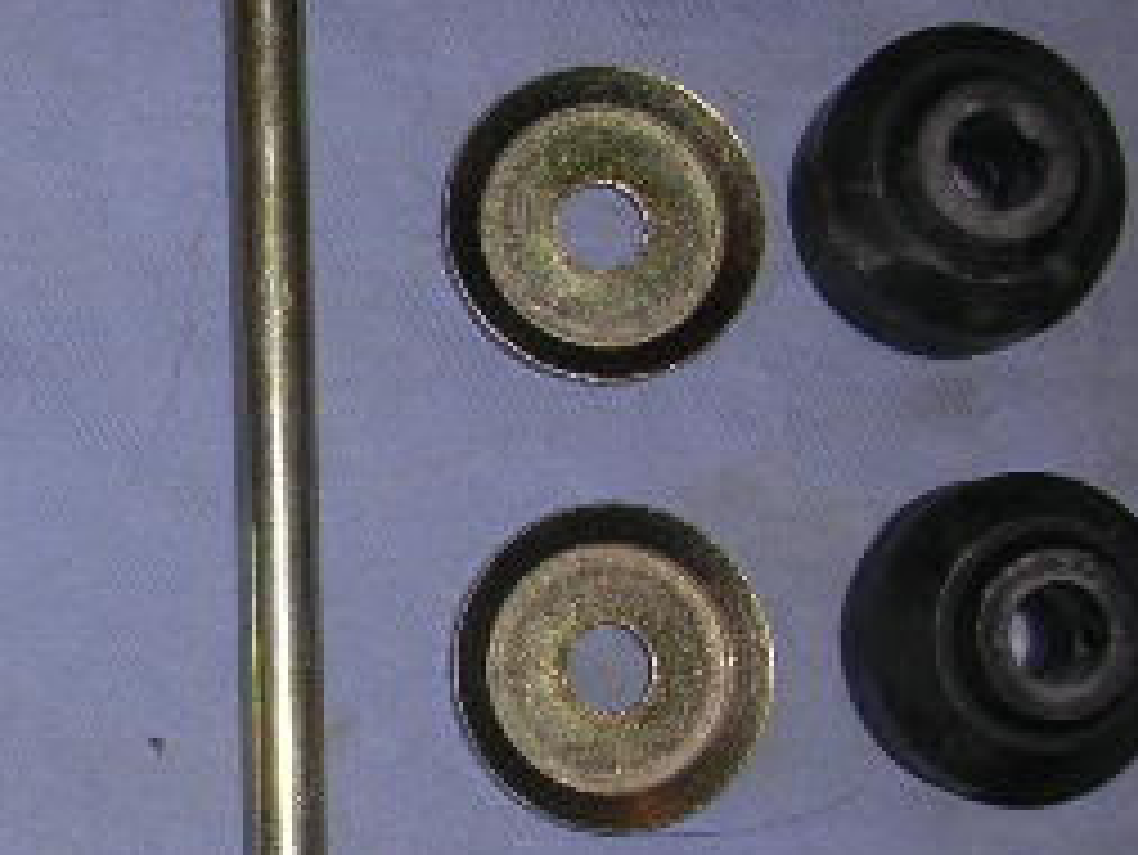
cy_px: 594
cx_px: -180
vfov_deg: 15.4
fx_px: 3157
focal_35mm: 96
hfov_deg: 19.4
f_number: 2.8
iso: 50
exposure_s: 1/60.1
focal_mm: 5.8
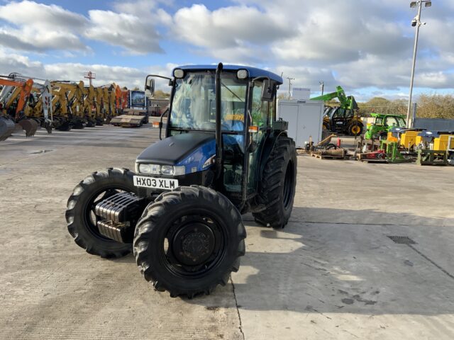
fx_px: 380
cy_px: 170
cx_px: 227
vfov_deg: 48.2
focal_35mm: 29
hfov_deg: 61.7
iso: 16
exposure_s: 1/816
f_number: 1.8
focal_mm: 3
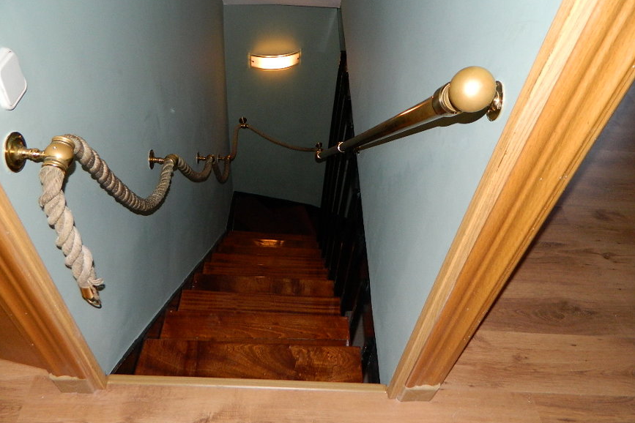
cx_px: 306
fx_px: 476
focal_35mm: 27
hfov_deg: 67.4
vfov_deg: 47.9
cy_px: 224
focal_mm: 4.5
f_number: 3.1
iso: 200
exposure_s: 1/30
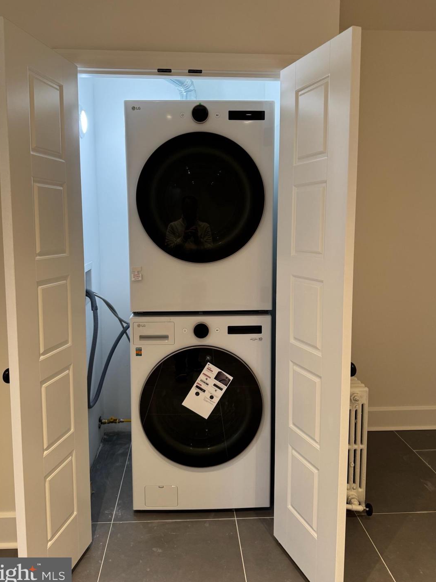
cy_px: 276
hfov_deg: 53.0
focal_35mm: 26
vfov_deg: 67.3
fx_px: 437
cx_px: 205
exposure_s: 1/60
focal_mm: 6.76
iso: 125
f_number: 1.78
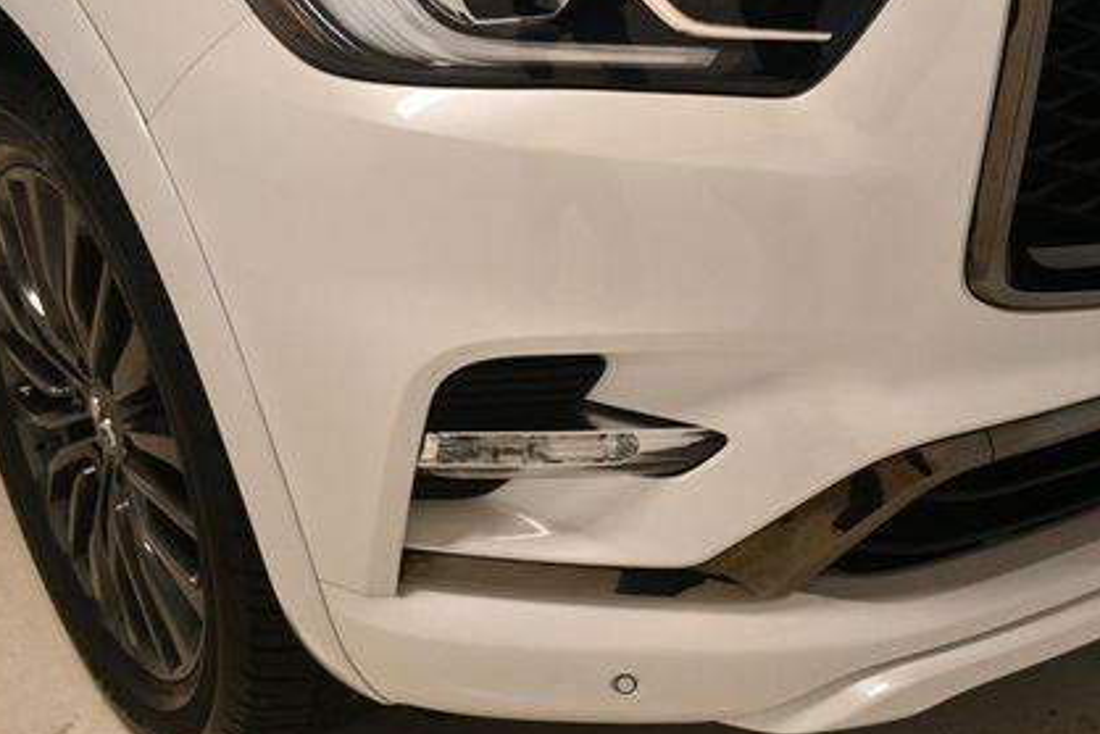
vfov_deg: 25.8
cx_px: 639
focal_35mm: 52
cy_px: 234
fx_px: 1589
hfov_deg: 38.1
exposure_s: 1/125
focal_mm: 23
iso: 800
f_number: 3.8
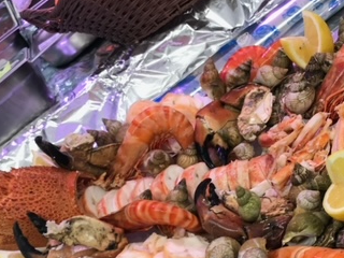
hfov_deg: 33.7
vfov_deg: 25.7
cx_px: 253
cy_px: 199
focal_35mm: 56
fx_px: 557
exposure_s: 1/50
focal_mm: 3.99
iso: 25
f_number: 1.8
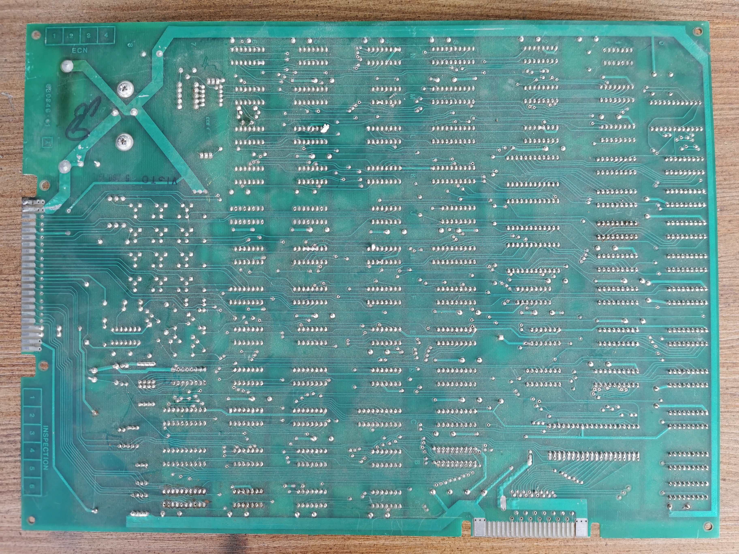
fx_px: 576
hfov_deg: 65.3
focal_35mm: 27
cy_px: 277
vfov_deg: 51.4
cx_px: 370
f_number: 1.6
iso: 50
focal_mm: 5.56
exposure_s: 1/124
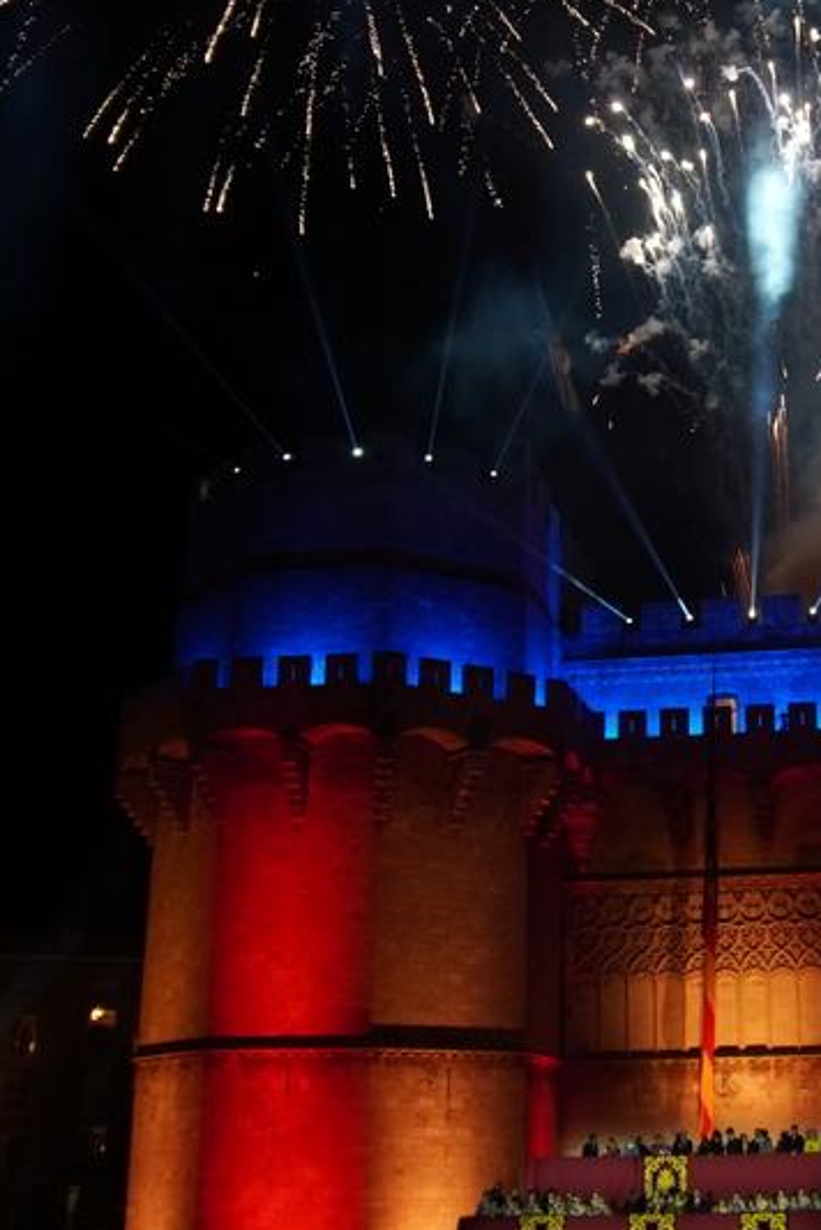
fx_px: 1845
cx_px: 789
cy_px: 374
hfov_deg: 24.2
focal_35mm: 54
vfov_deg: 36.3
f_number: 2.8
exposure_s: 1/80
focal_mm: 16
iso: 320
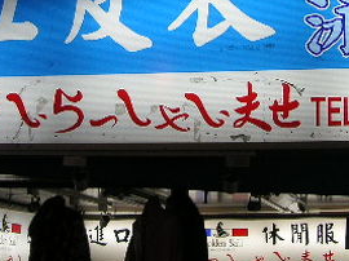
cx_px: 184
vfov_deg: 16.3
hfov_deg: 22.0
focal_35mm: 89
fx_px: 897
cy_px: 24
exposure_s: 1/45
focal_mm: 6.1
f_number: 2.8
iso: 50
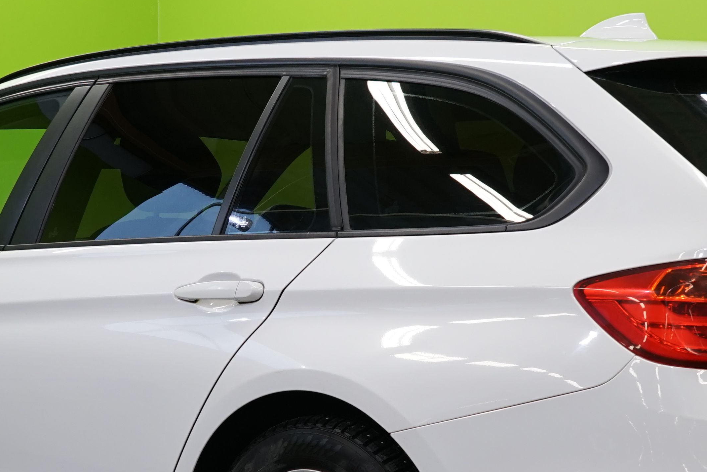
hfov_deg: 20.2
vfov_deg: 13.5
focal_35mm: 101
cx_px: 318
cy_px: 324
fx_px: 1983
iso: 500
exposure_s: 1/30
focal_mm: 36
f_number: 6.3
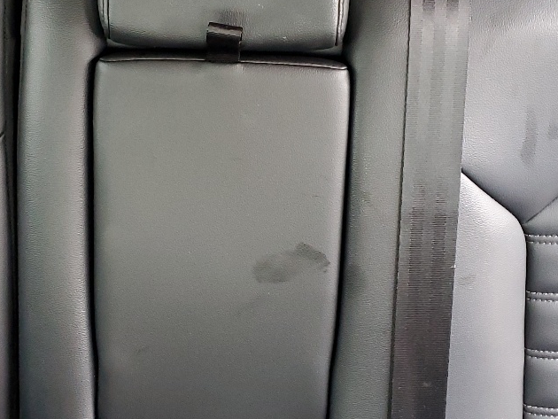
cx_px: 210
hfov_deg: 29.3
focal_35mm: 66
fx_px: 1064
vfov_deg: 22.1
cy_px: 123
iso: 240
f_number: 1.5
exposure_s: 1/60.2
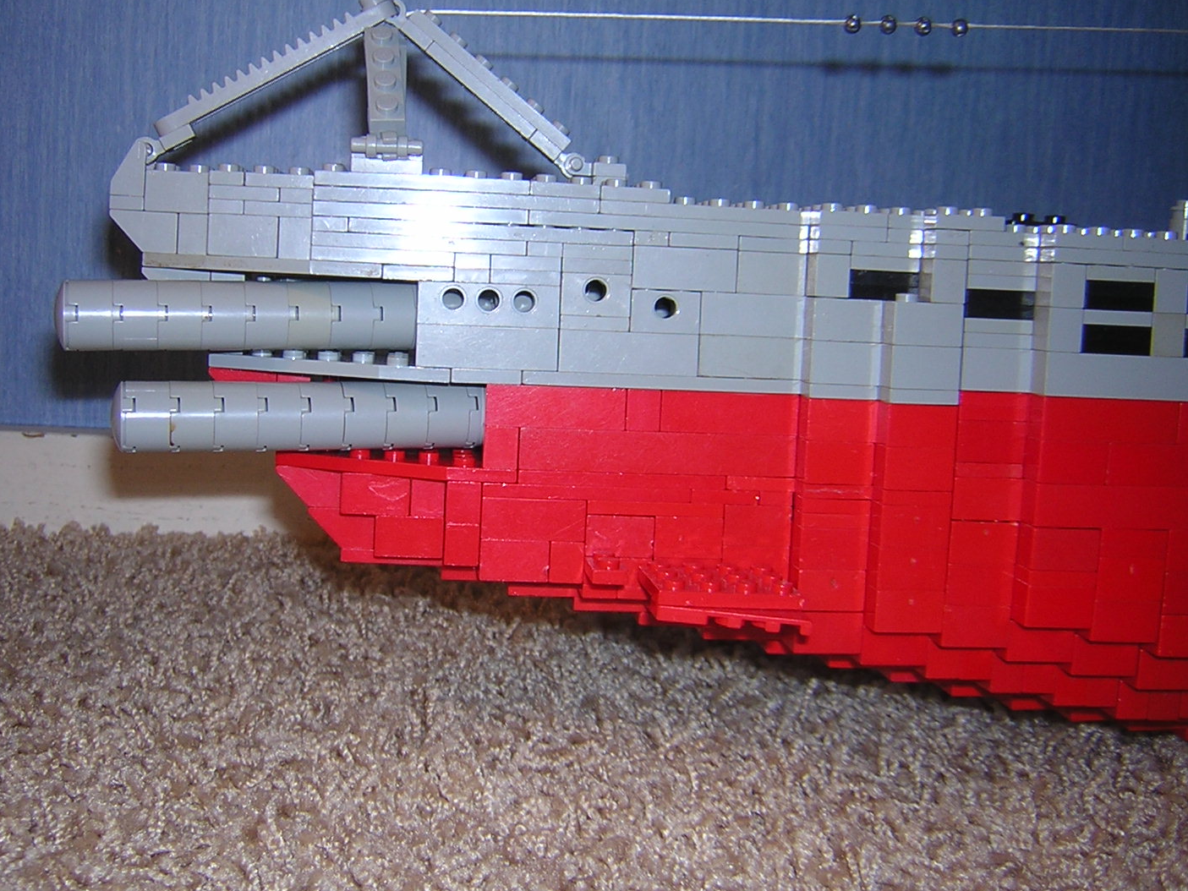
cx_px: 553
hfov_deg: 45.7
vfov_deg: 35.1
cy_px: 396
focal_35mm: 41
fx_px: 1407
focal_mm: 4.7
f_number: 2.6
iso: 100
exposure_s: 1/60.1
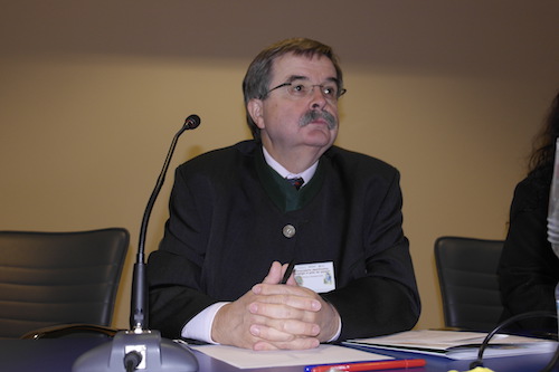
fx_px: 667
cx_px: 280
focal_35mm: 43
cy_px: 186
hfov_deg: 45.4
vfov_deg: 31.2
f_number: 4
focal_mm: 28
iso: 400
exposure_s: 1/50
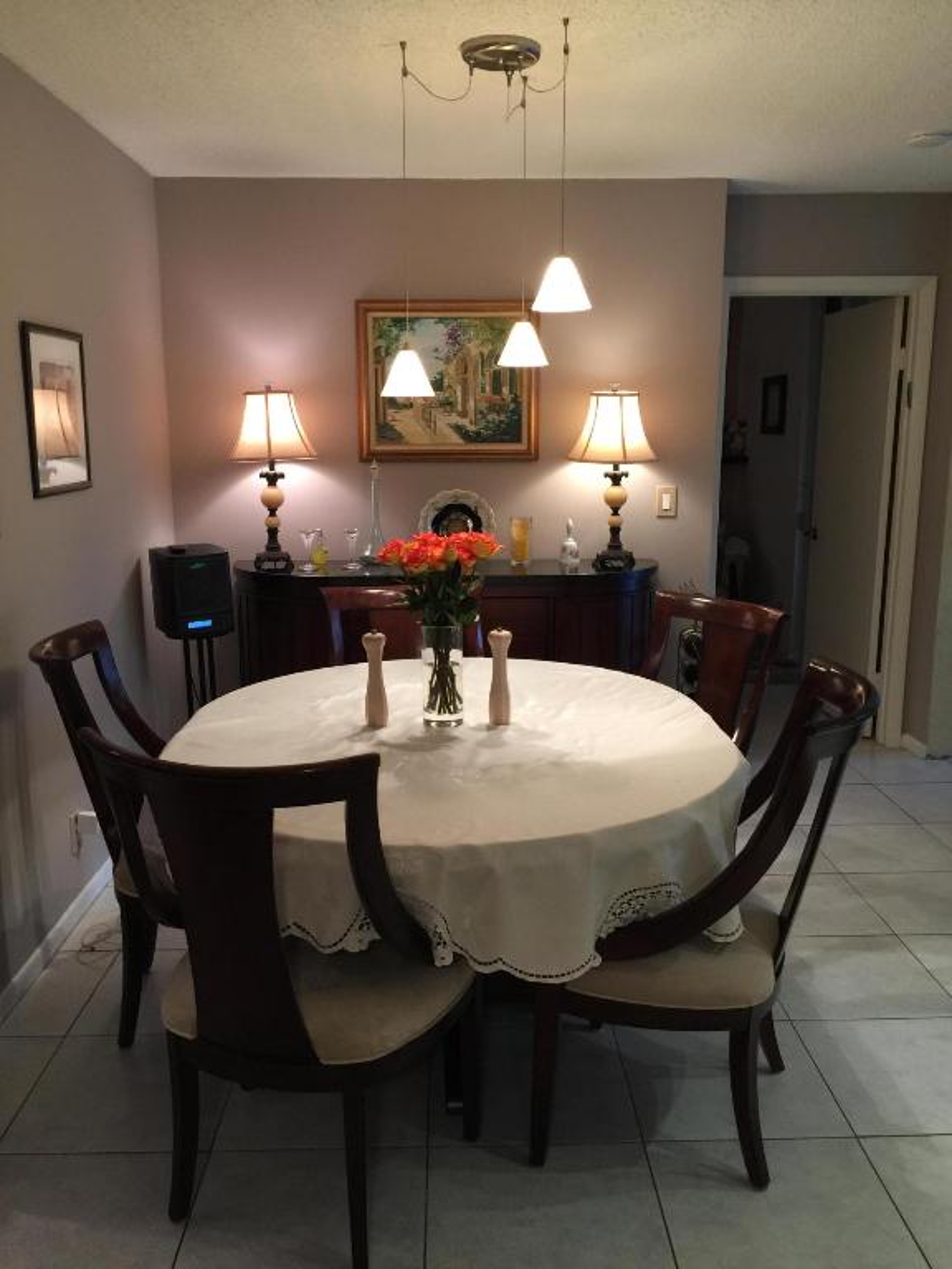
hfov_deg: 48.2
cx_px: 476
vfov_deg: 61.7
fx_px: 1063
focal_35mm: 29
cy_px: 634
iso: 64
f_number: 2.2
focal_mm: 4.15
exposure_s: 1/15
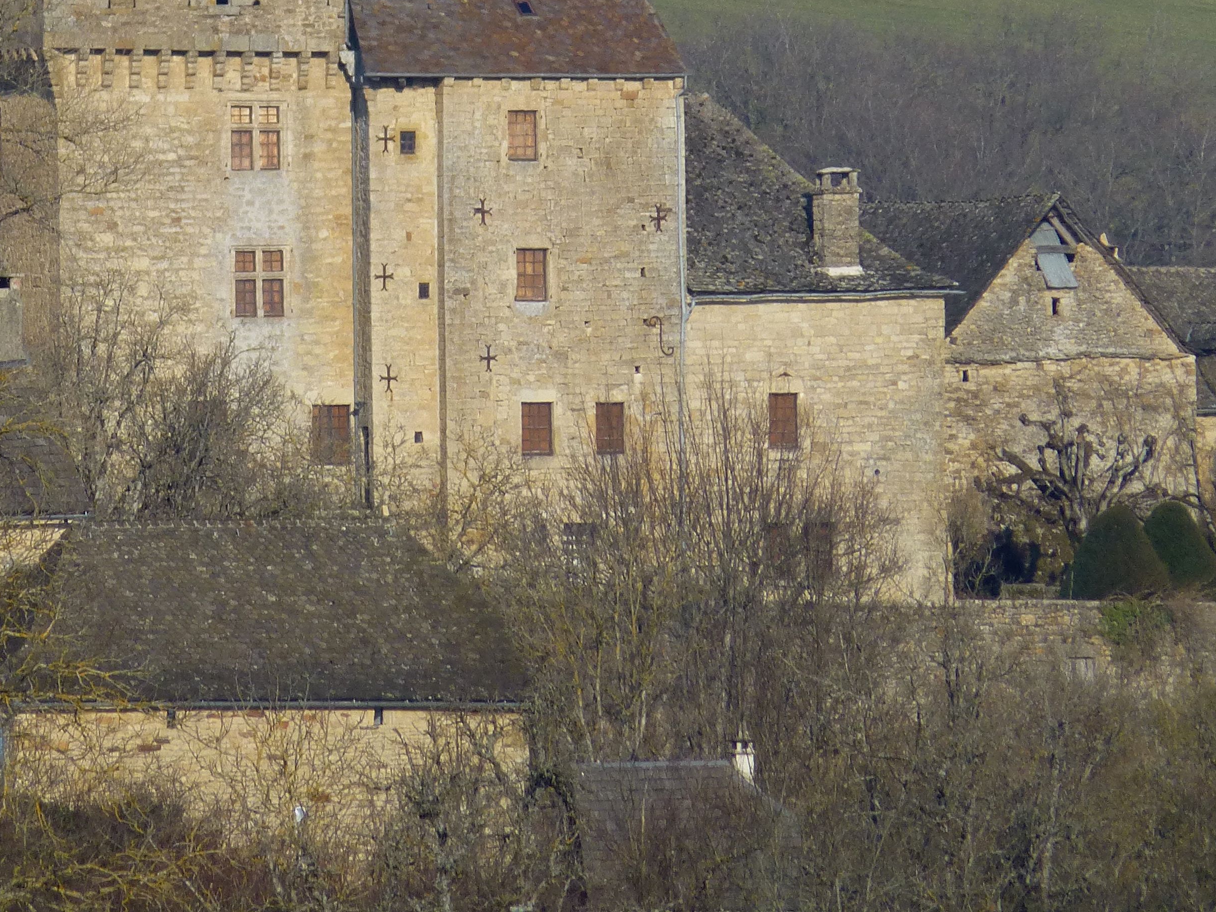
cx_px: 255
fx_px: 30036
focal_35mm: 855
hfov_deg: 2.3
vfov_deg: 1.7
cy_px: 224
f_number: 6.4
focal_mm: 86
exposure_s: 1/320
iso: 100
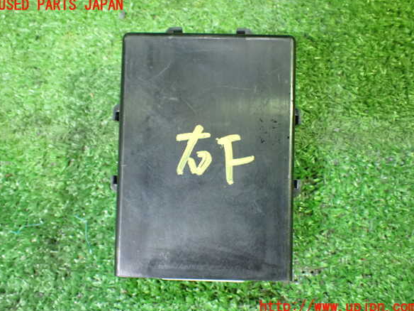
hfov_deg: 50.1
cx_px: 207
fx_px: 443
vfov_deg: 38.7
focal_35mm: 37
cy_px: 156
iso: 1250
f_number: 2.5
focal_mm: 6.37
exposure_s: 1/40
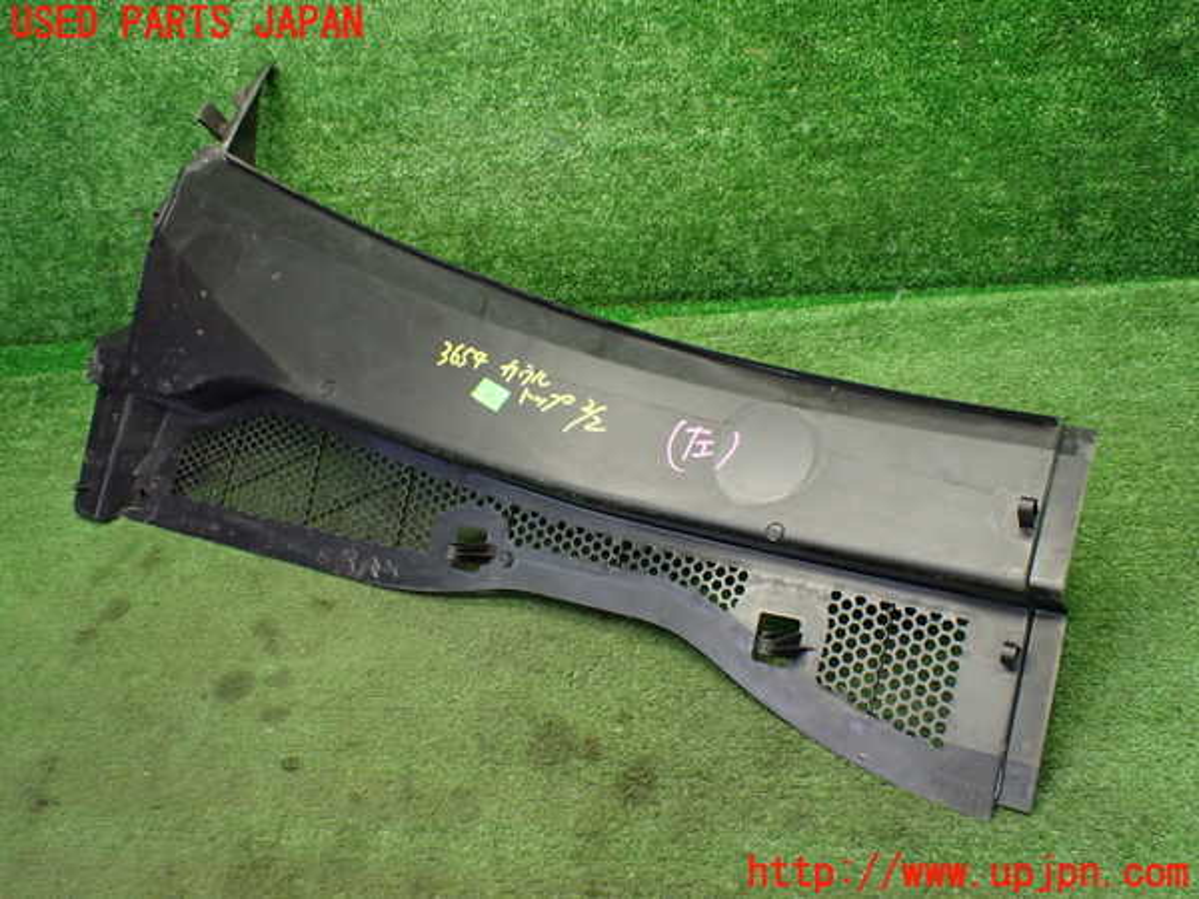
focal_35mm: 30
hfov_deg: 60.0
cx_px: 600
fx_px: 1039
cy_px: 450
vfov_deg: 46.8
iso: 800
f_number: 2.3
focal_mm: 5.4
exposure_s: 1/125
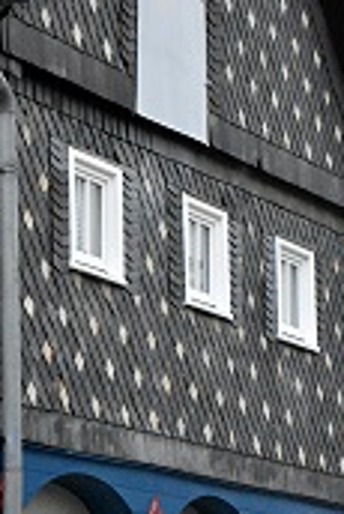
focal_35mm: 162
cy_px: 184
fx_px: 2317
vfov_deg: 12.7
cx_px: 55
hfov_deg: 8.5
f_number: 10
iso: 5600
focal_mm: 42
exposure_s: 1/8000
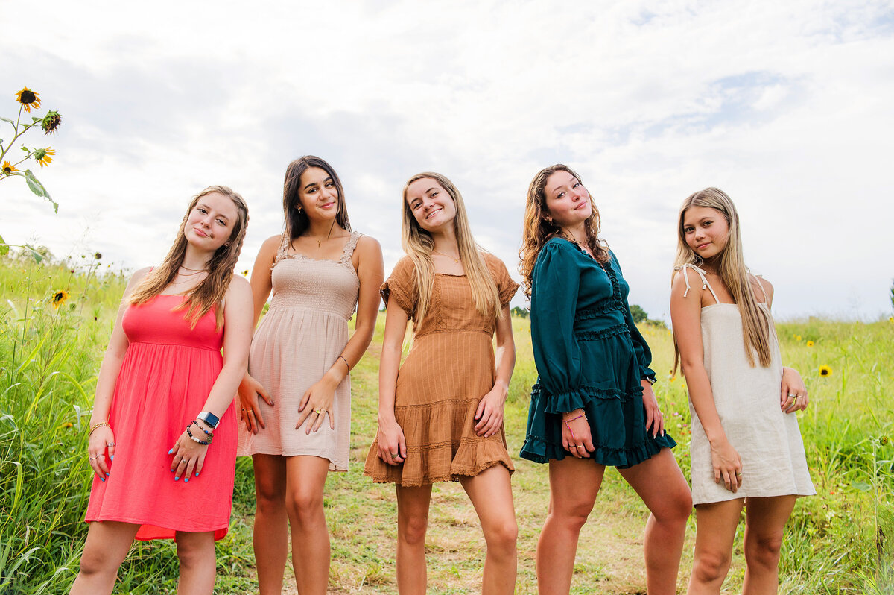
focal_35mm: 35
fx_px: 868
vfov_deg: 37.8
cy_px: 298
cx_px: 447
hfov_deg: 54.5
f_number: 4.5
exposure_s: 1/4000
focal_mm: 35
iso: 400
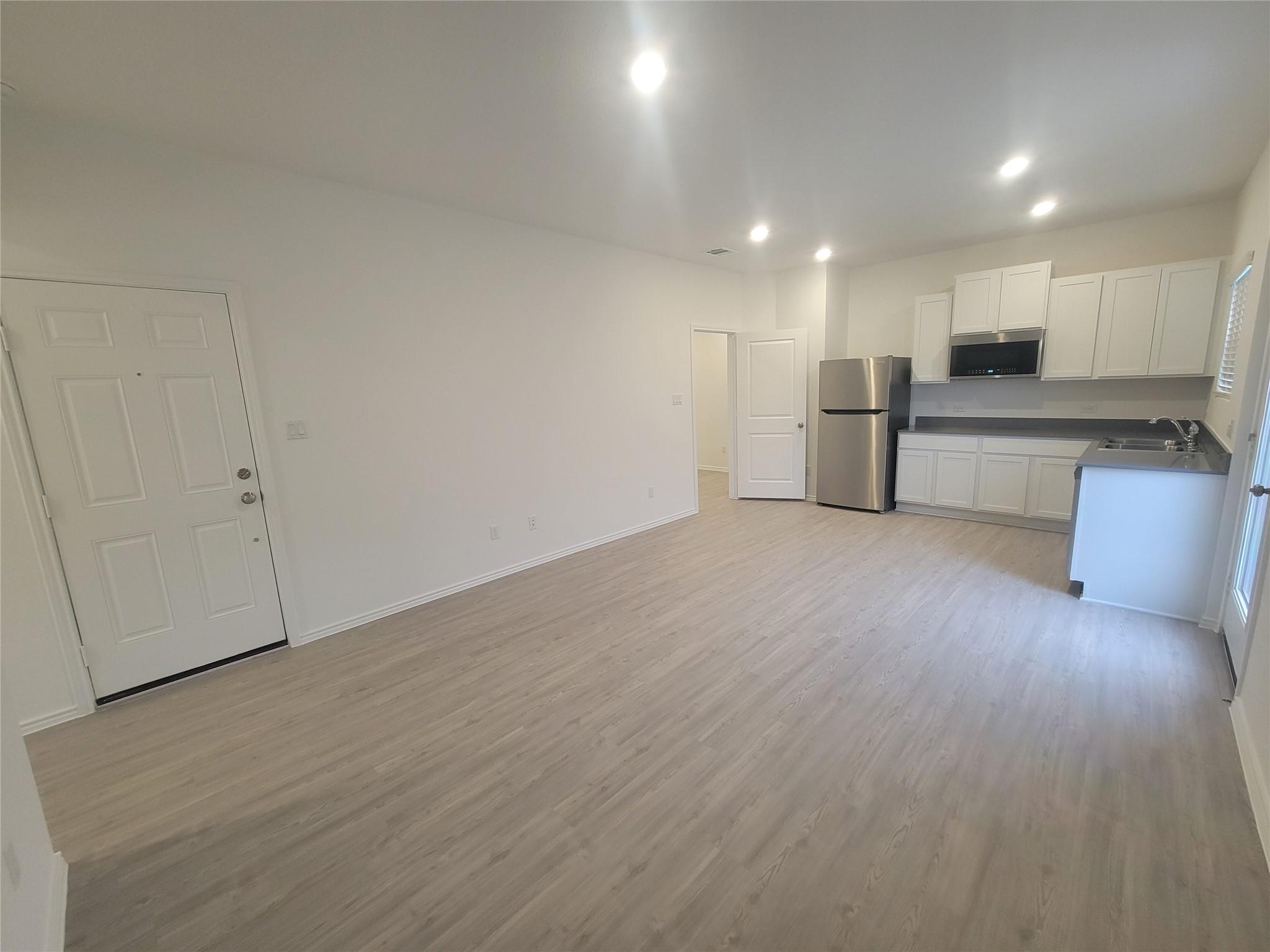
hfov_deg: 106.2
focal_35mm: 13
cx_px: 635
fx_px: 477
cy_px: 476
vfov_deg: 89.9
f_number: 2.2
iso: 200
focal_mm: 2.2
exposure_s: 1/60
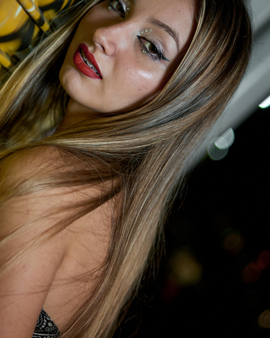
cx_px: 51
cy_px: 79
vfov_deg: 15.4
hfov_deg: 12.4
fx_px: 1238
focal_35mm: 124
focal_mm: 50
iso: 250
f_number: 1.8
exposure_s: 1/125
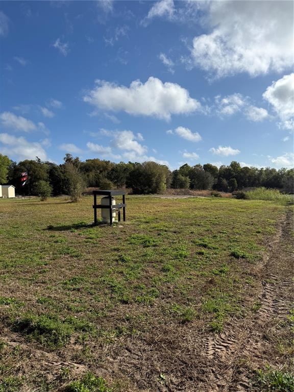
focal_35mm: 24
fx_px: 272
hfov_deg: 56.8
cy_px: 196
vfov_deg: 71.6
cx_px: 147
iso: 80
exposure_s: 1/7353
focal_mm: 6.76
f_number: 1.78
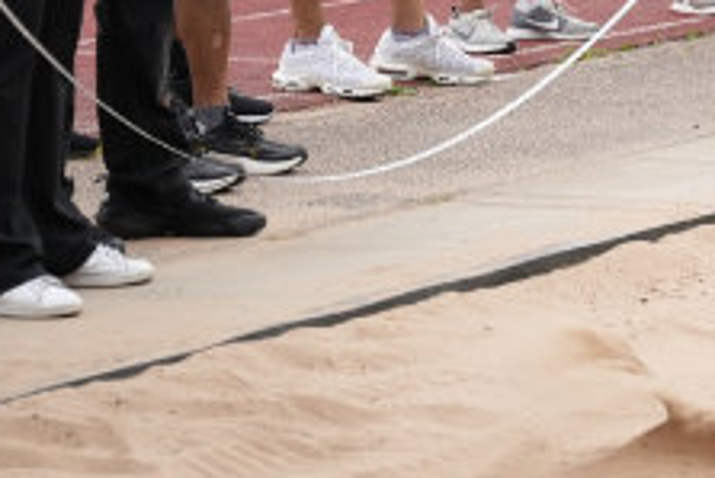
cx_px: 1234
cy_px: -220
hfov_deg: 9.1
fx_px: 4309
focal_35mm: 217
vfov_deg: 6.3
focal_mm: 47.4
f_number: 2.8
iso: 250
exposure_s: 1/1250
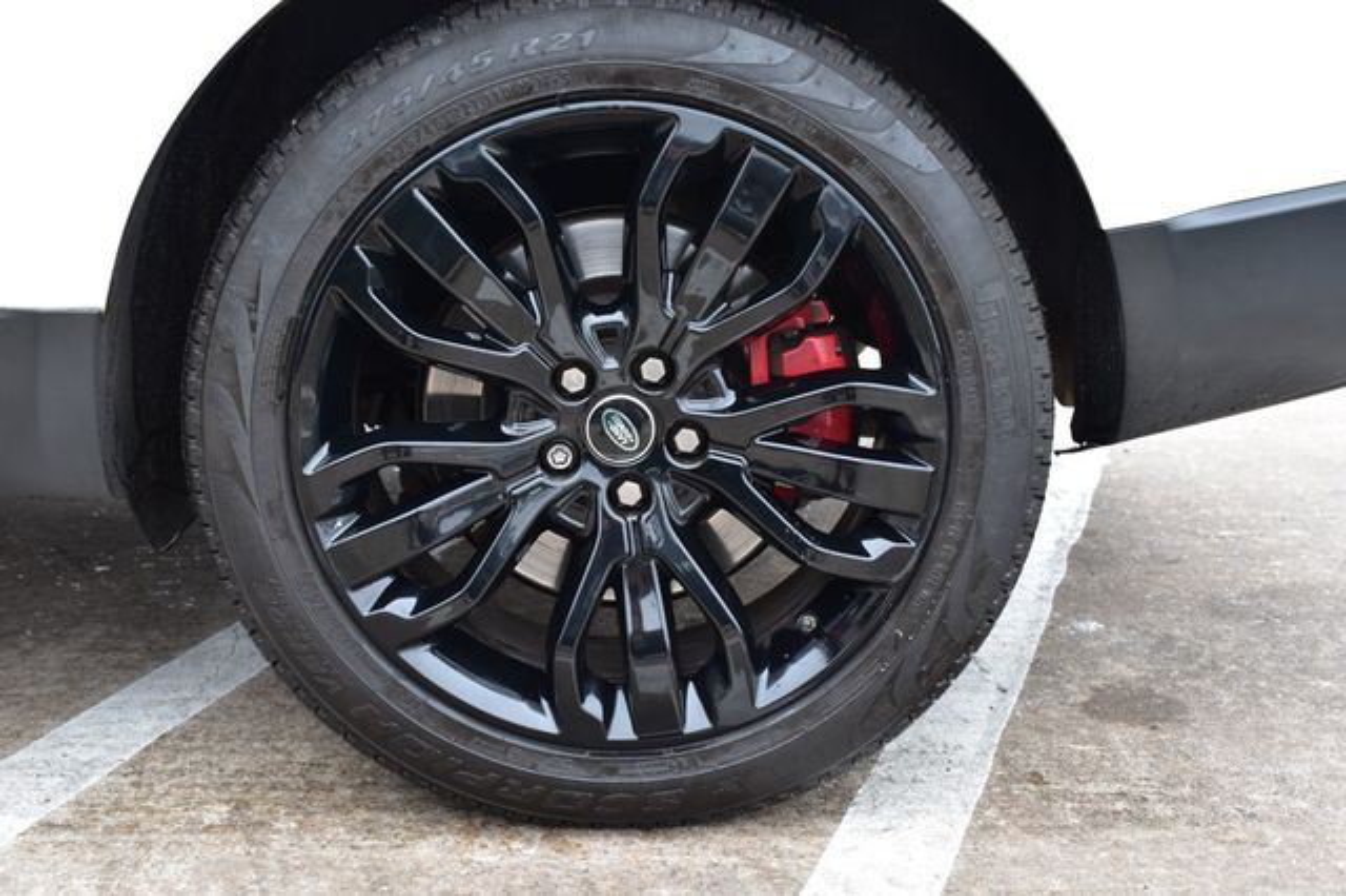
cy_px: 448
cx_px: 673
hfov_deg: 42.3
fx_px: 1738
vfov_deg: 28.9
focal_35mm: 46
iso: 400
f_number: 7.1
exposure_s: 1/30
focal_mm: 31
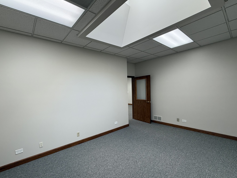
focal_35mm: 16
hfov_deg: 93.9
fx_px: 110
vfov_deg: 77.9
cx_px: 102
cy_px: 97
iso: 160
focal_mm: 2.22
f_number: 2.2
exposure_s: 1/120
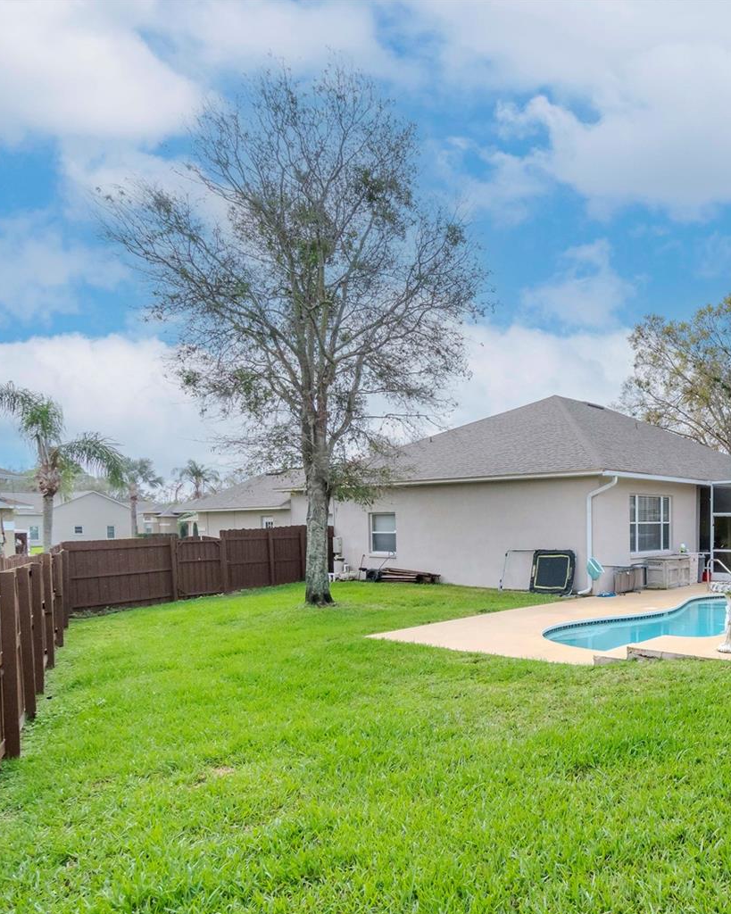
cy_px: 473
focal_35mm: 22
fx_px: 595
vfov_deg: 75.0
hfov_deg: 58.6
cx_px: 577
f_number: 7.1
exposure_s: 1/1250
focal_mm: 10
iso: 500
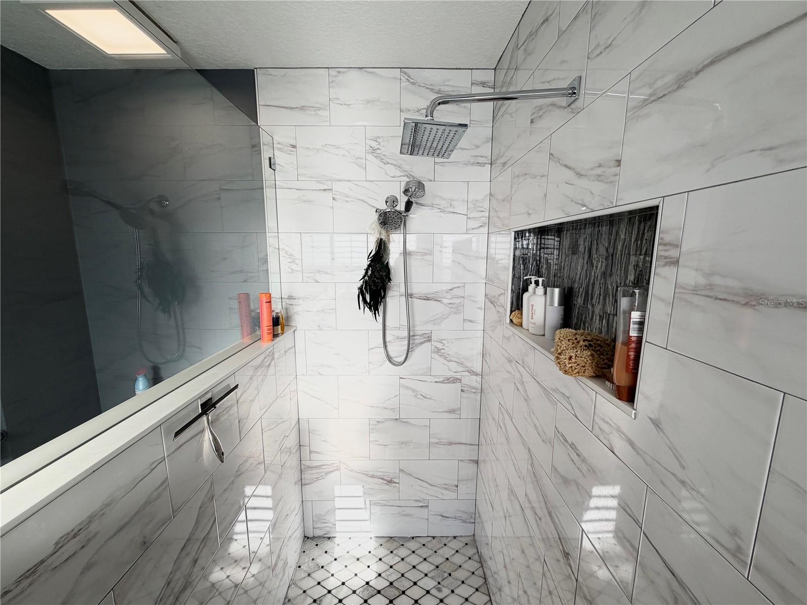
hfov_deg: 102.1
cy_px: 302
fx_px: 326
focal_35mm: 14
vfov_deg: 85.7
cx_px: 404
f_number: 2.2
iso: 40
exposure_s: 1/157
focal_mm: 2.22
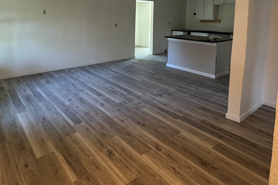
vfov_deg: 47.3
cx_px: 130
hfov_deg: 69.3
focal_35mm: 26
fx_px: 201
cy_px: 41
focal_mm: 2.22
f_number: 2.2
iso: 320
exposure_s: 1/60
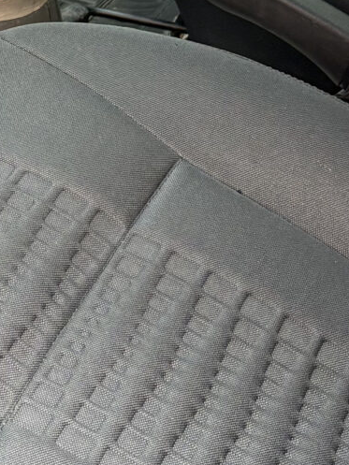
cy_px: -219
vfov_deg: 13.9
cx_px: -139
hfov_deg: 10.7
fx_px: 1801
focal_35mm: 134
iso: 125
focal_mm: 5.96
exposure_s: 1/122
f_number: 1.6
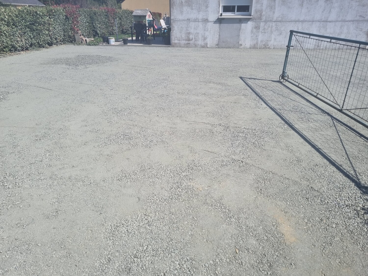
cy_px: 138
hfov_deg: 67.3
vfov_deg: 53.1
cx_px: 184
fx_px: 276
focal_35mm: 26
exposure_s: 1/3368
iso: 50
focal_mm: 5.4
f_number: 1.8
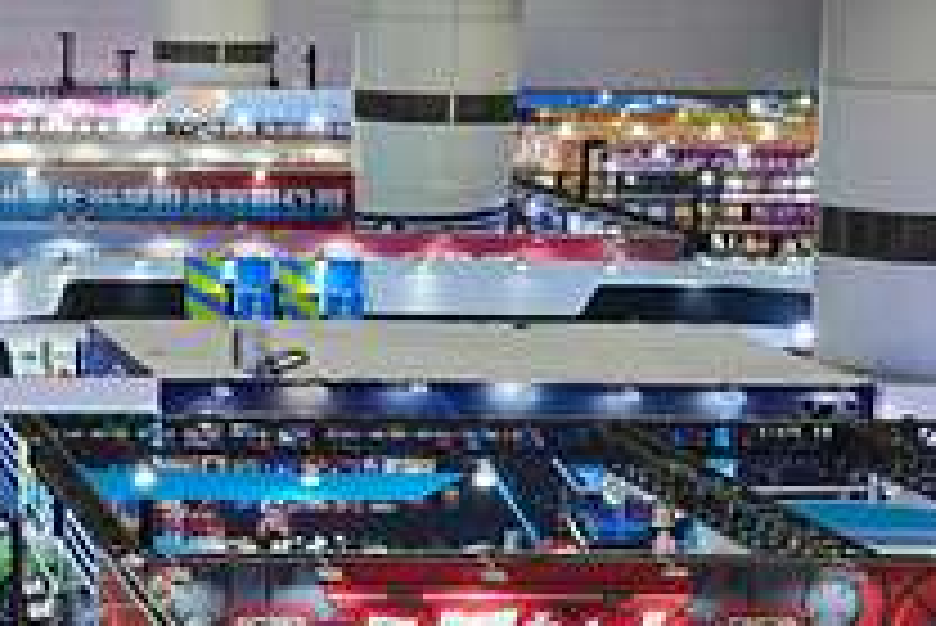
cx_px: -261
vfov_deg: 9.5
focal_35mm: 144
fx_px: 3734
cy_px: 547
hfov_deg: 13.8
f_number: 3.5
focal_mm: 37.4
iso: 1600
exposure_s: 1/640
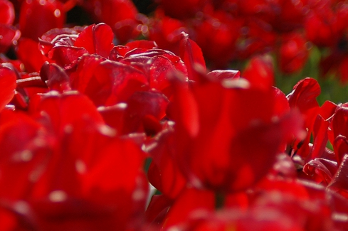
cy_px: 195
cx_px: 68
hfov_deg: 9.3
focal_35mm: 220
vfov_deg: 6.2
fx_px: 2124
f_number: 4.5
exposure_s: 1/1000
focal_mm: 70
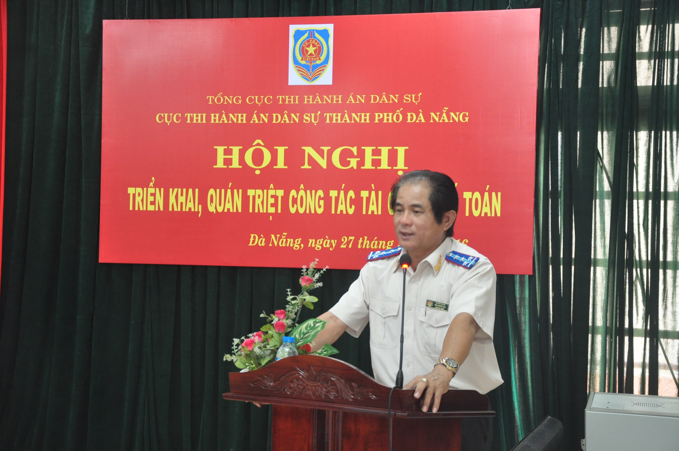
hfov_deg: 28.1
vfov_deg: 18.9
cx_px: 340
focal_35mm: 72
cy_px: 226
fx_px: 1356
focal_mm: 48
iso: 1250
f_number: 4.8
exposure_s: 1/30
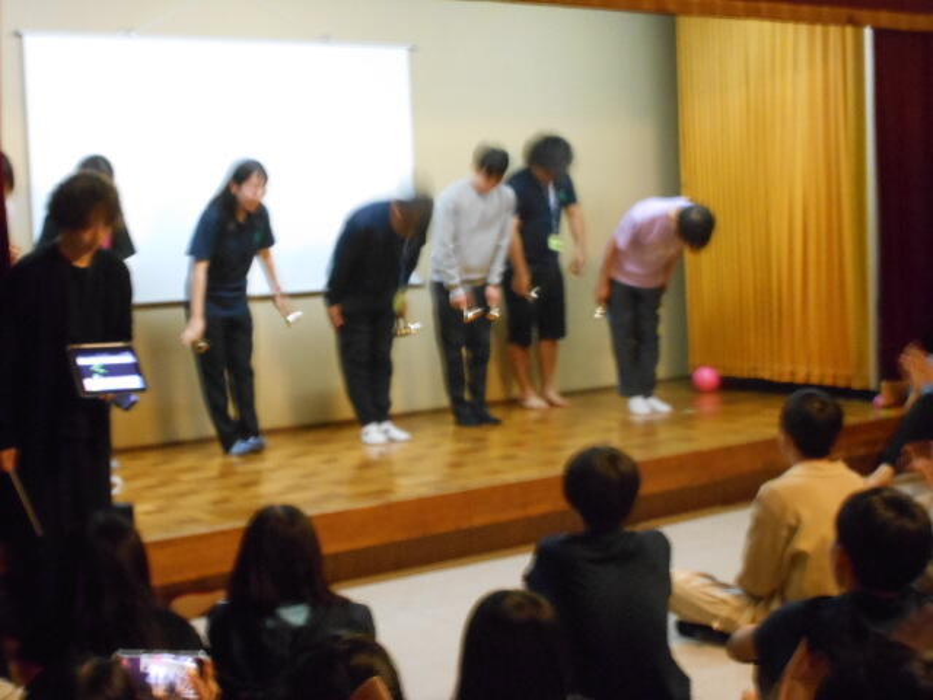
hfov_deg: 33.2
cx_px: 466
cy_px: 350
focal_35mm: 58
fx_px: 1563
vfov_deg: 25.2
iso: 800
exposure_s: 1/10
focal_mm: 10
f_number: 4.9
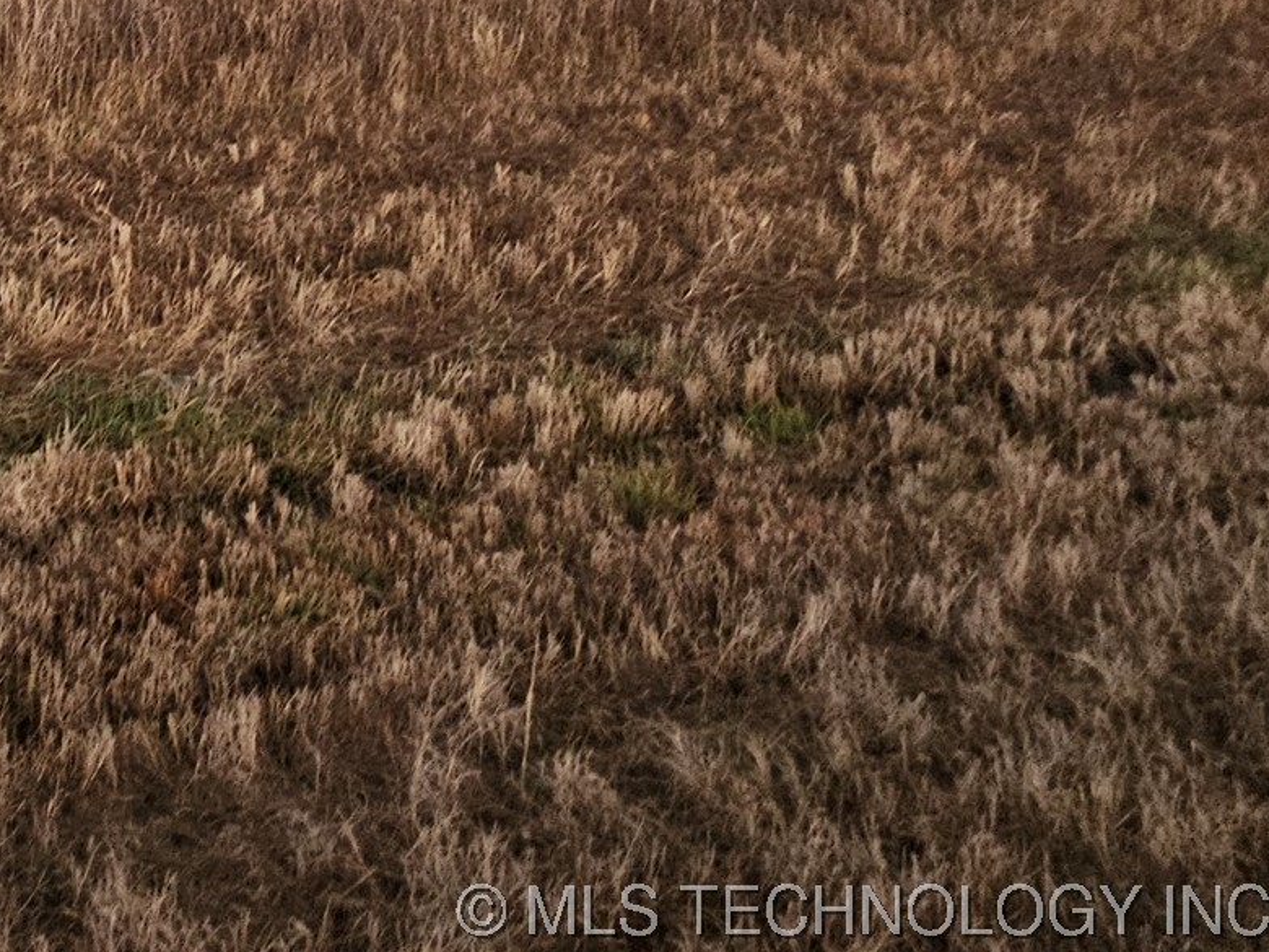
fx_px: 1173
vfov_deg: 35.0
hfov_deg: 44.4
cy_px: -192
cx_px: -106
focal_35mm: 32
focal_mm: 2.2
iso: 500
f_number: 2.2
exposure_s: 1/30
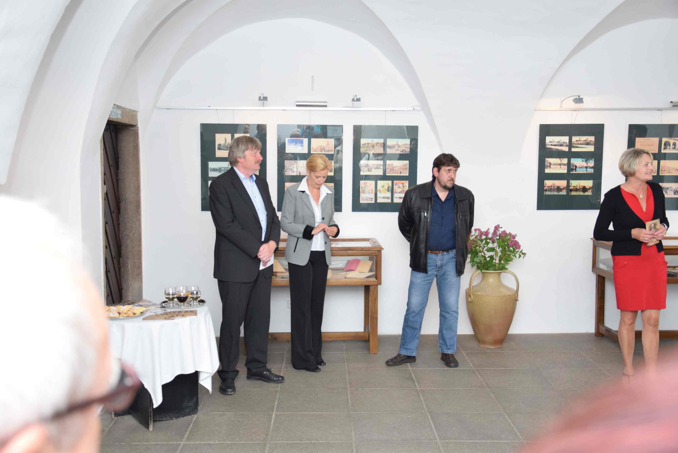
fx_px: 735
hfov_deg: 49.5
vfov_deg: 34.3
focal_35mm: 39
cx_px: 339
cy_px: 226
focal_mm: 26
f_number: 4
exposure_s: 1/125
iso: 800
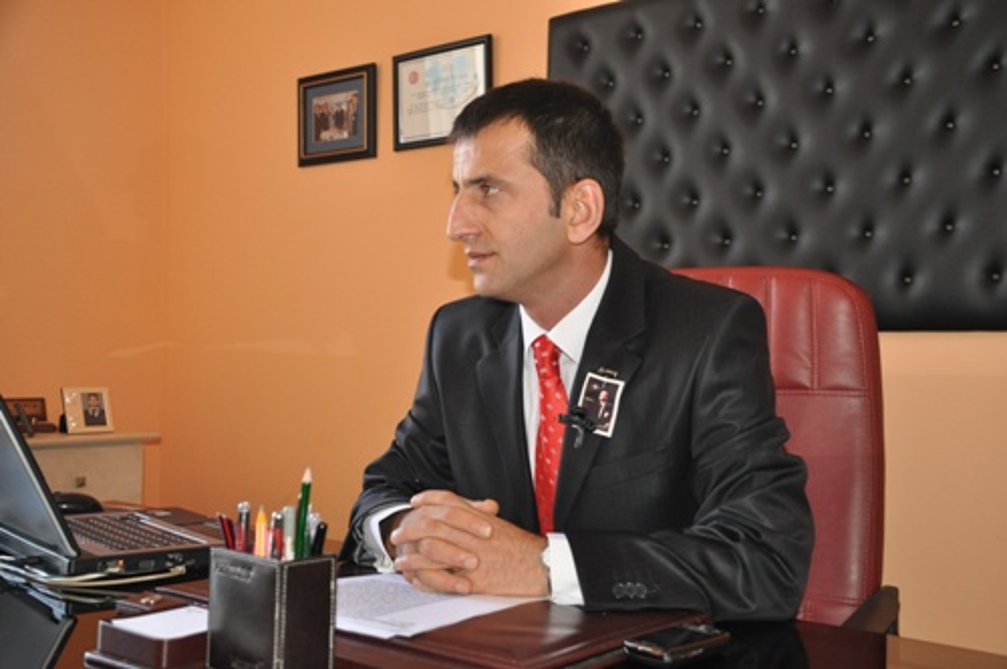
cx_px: 504
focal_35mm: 39
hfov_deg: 49.6
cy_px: 334
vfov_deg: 34.1
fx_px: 1089
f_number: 3.8
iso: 800
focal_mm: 26
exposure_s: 1/60
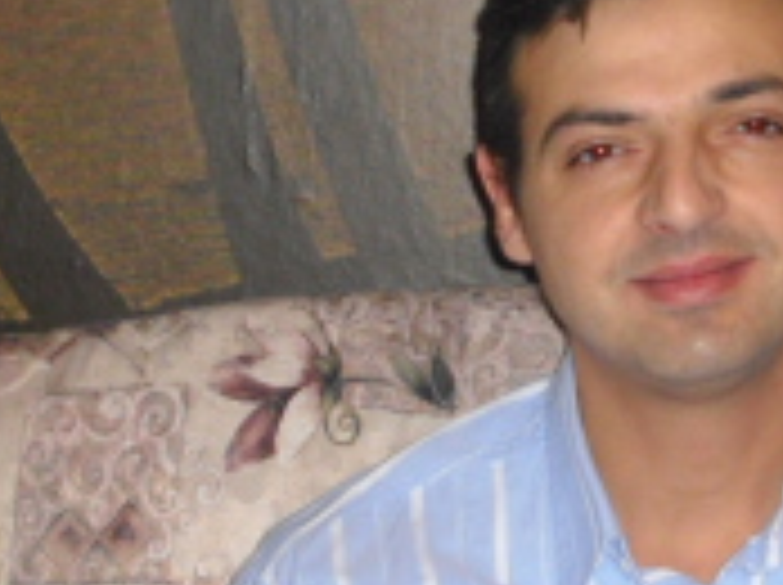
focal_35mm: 140
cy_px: 310
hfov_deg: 14.0
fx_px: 3162
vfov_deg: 10.6
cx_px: 675
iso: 200
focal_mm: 6.2
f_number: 2.8
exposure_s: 1/60
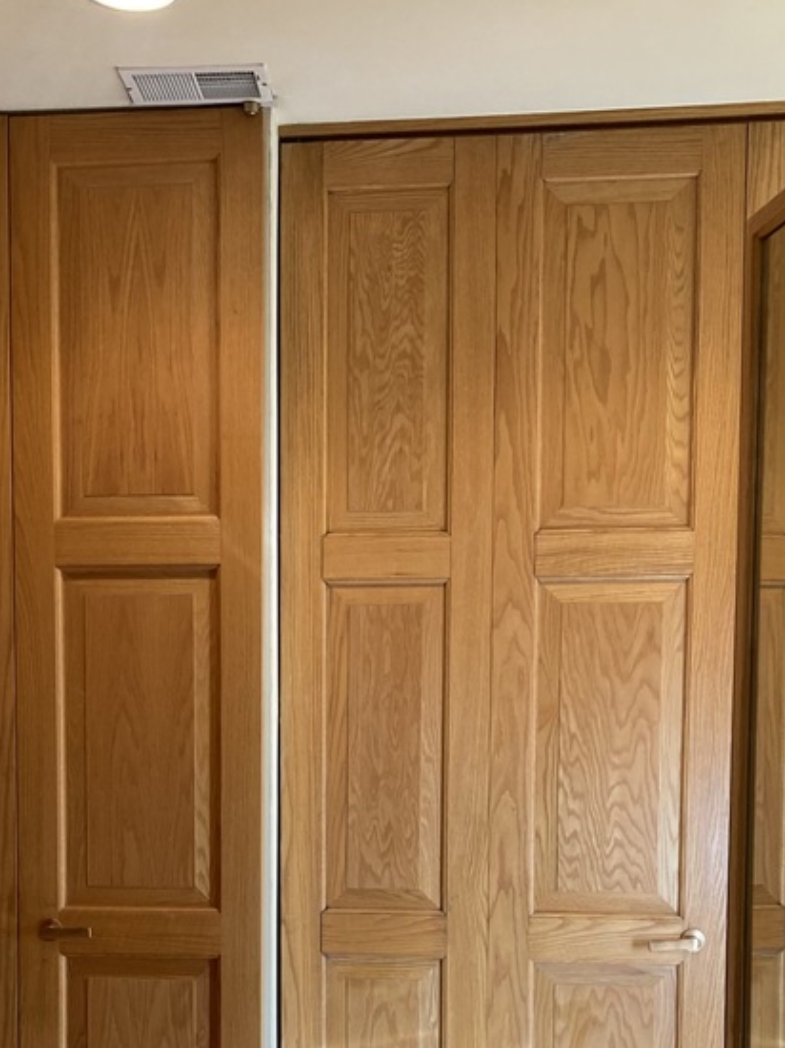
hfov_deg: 26.4
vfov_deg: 33.7
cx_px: 263
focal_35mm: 55
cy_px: 873
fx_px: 1664
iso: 100
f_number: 1.8
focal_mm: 3.99
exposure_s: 1/60
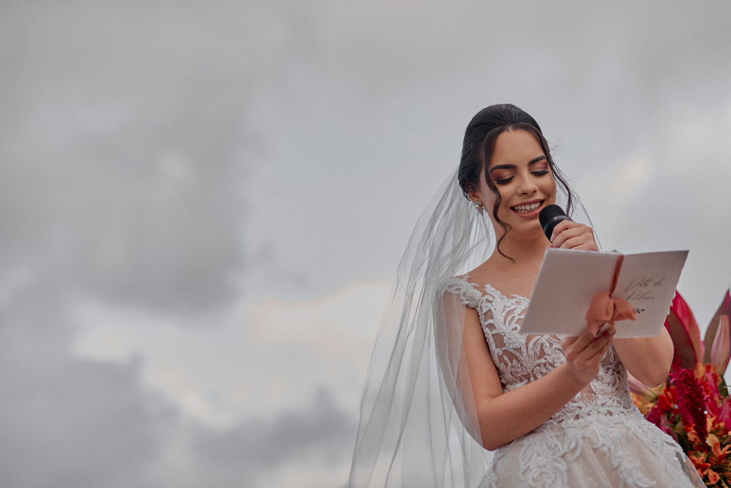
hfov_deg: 23.9
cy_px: 244
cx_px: 366
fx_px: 1727
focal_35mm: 85
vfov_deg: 16.1
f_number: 2.5
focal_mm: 85
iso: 79
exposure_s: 1/400
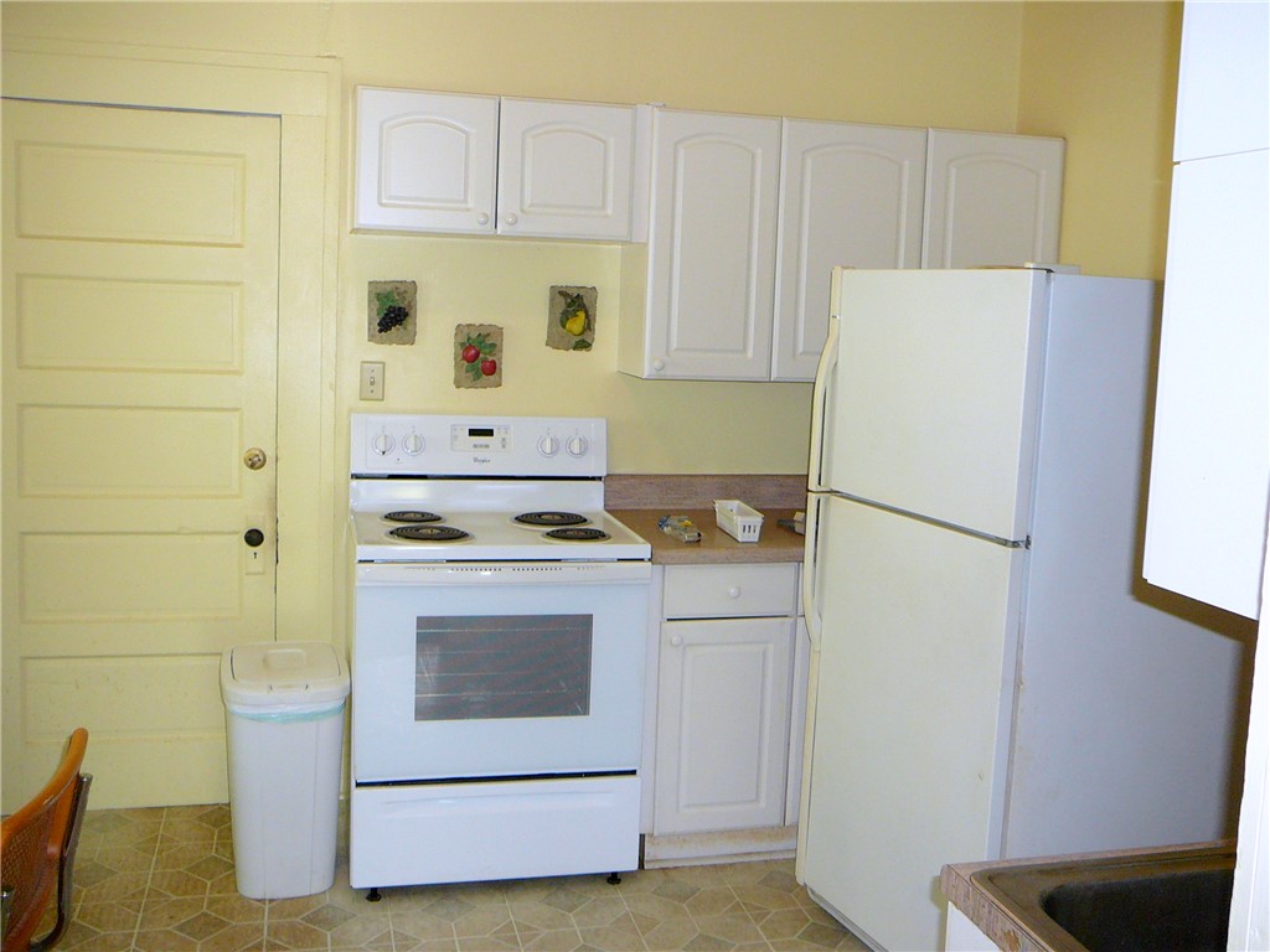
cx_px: 635
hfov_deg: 52.6
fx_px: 1284
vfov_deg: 40.7
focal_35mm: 35
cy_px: 476
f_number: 2.8
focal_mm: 5.2
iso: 160
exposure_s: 1/30
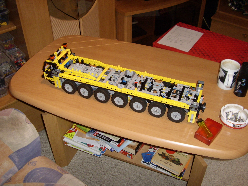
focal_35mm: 30
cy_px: 93
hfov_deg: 60.0
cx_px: 124
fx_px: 215
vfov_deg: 46.8
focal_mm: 5.8
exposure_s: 1/30
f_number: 2.9
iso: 183
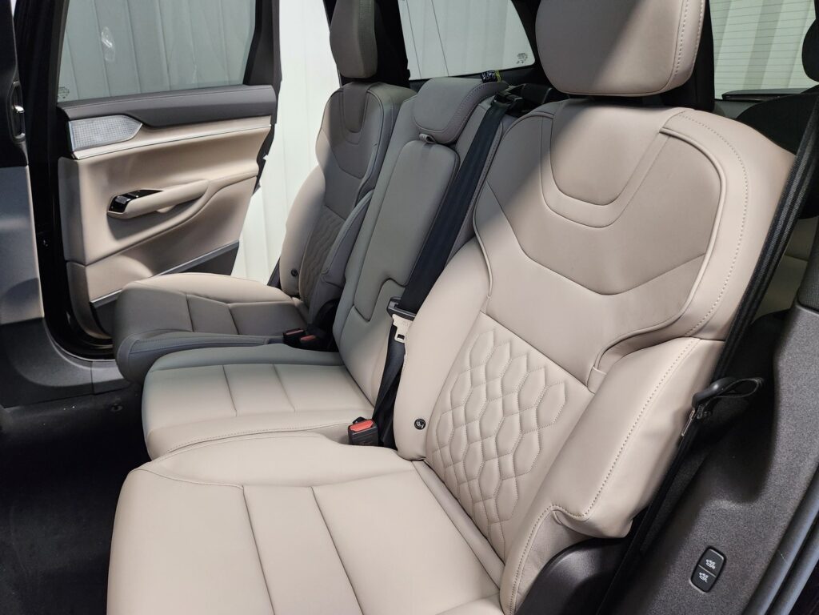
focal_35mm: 23
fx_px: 544
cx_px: 410
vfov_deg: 58.9
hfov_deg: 73.9
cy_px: 308
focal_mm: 5.4
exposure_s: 1/120
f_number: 1.8
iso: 500
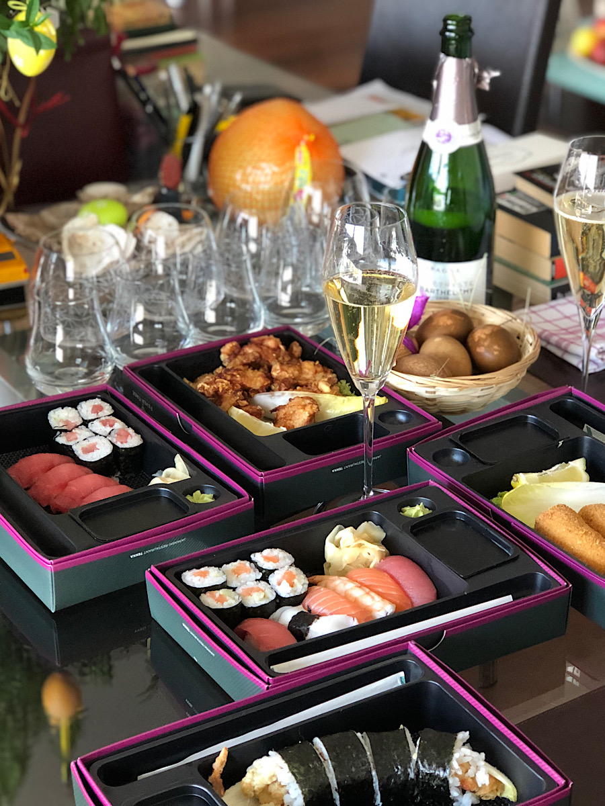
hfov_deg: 25.7
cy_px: 403
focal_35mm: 57
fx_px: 1328
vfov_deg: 33.8
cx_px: 302
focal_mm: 6.6
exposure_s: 1/30
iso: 200
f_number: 2.8
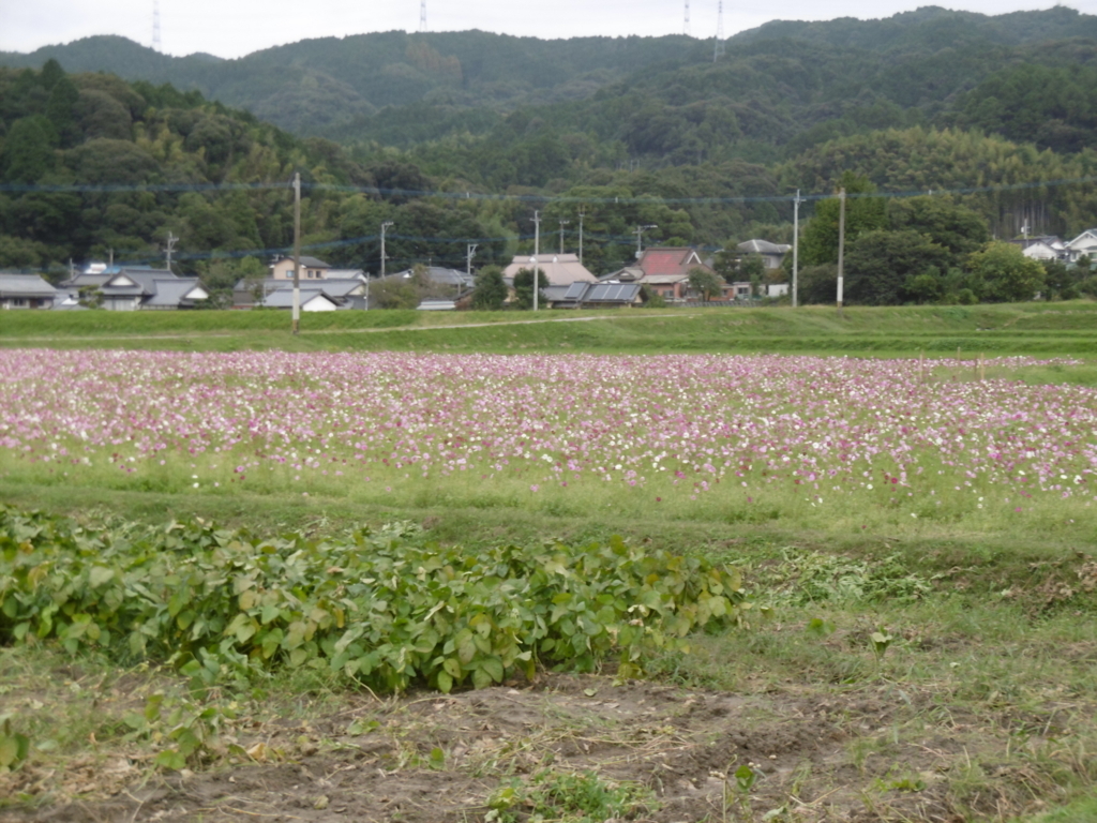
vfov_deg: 16.4
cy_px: 412
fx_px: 2852
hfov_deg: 21.8
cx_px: 548
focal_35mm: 90
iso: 100
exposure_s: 1/100
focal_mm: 16.2
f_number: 4.7
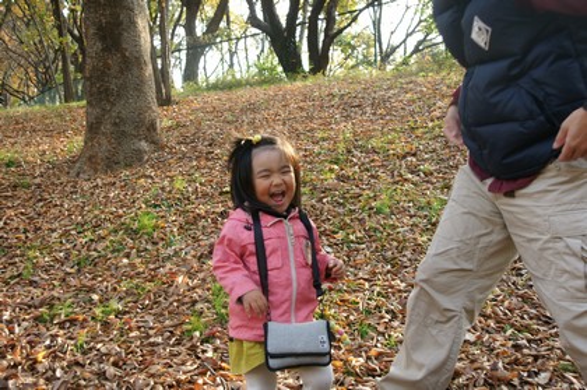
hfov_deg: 49.6
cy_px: 195
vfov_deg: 34.1
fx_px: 635
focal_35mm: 39
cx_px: 294
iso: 250
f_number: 4.5
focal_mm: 26
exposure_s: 1/125
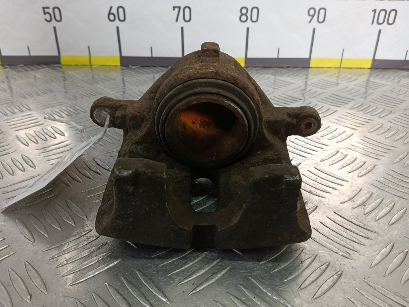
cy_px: 154
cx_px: 204
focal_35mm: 23
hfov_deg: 73.9
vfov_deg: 58.9
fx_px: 272
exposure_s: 1/100
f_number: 1.6
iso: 122
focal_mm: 4.11
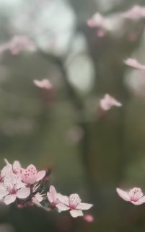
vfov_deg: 18.1
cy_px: 138
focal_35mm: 115
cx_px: 33
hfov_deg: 11.3
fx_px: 728
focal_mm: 6.6
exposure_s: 1/50
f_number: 2.8
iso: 25
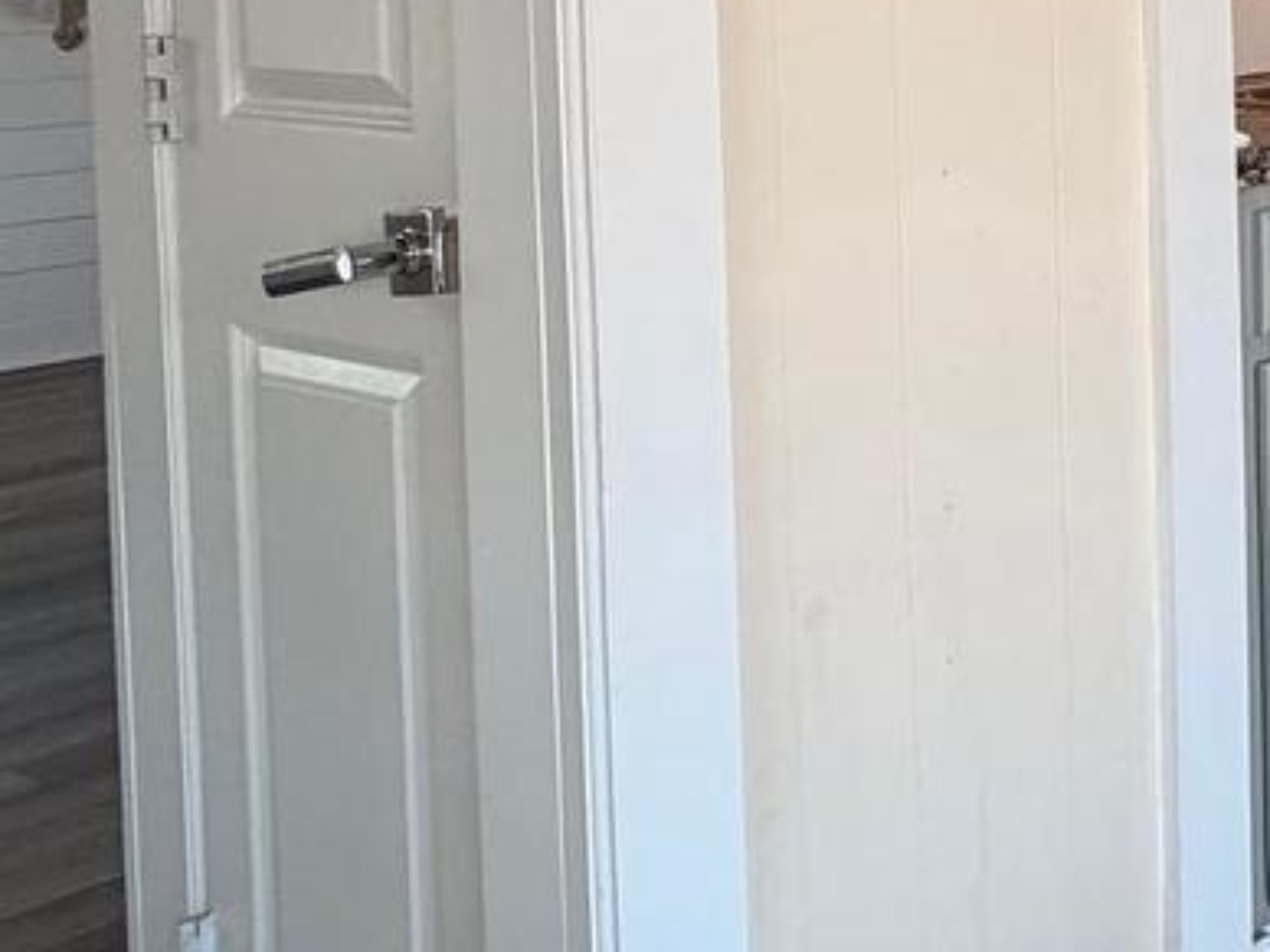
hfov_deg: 25.2
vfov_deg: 26.2
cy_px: -56
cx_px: 2016
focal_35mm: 52
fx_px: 1908
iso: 160
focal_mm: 2.22
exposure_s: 1/60
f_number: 2.2
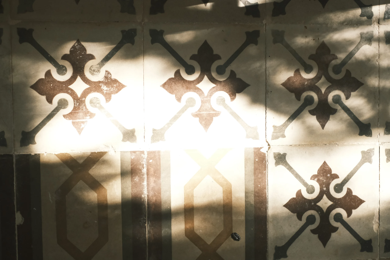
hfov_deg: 37.5
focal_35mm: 53
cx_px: 195
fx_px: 574
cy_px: 130
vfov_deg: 25.5
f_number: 2.8
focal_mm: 35
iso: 3200
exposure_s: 1/4000
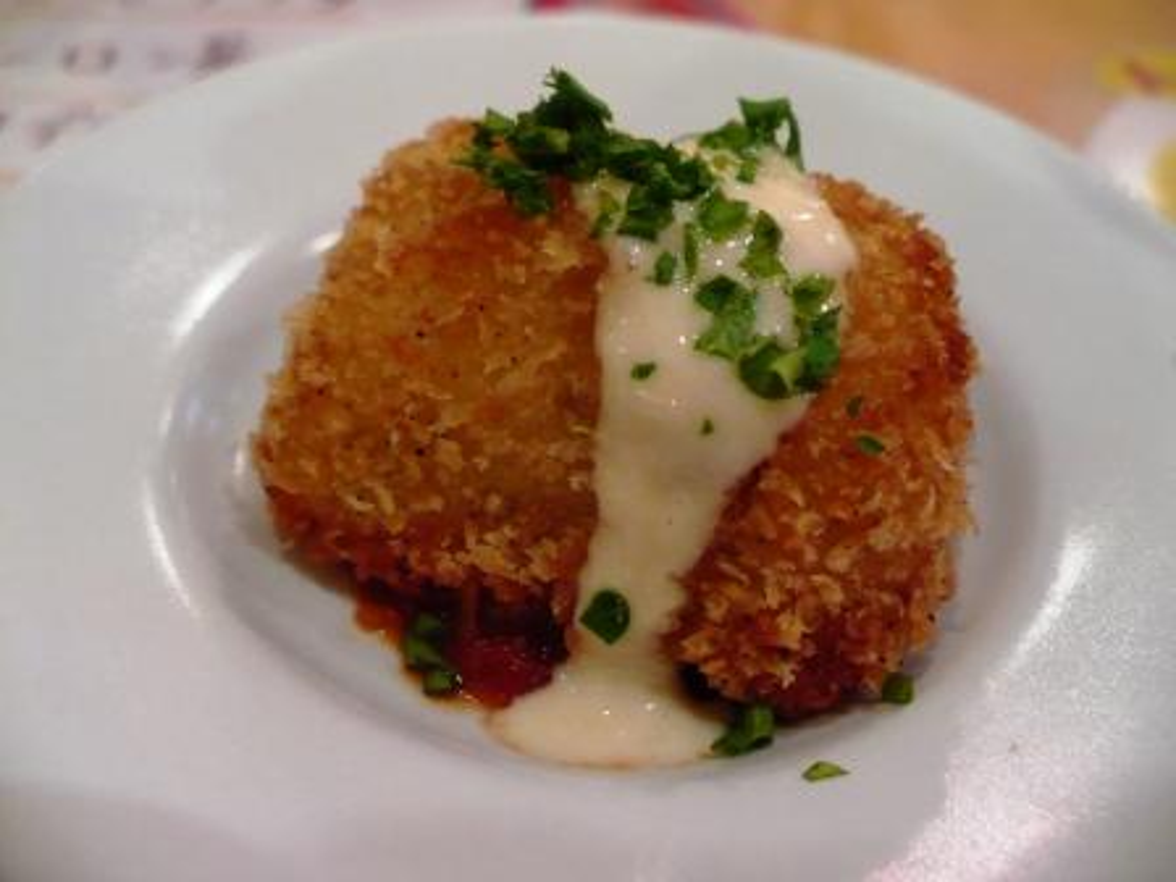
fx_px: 1257
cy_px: 441
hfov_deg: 50.1
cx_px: 588
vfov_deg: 38.7
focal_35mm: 37
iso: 200
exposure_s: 1/8
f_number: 2.8
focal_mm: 6.1
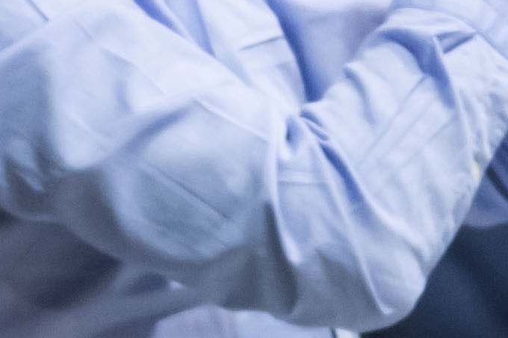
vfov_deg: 0.8
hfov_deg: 1.2
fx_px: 23333
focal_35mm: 1655
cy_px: -92
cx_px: 18
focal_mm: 175
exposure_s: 1/400
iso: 1600
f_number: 2.8
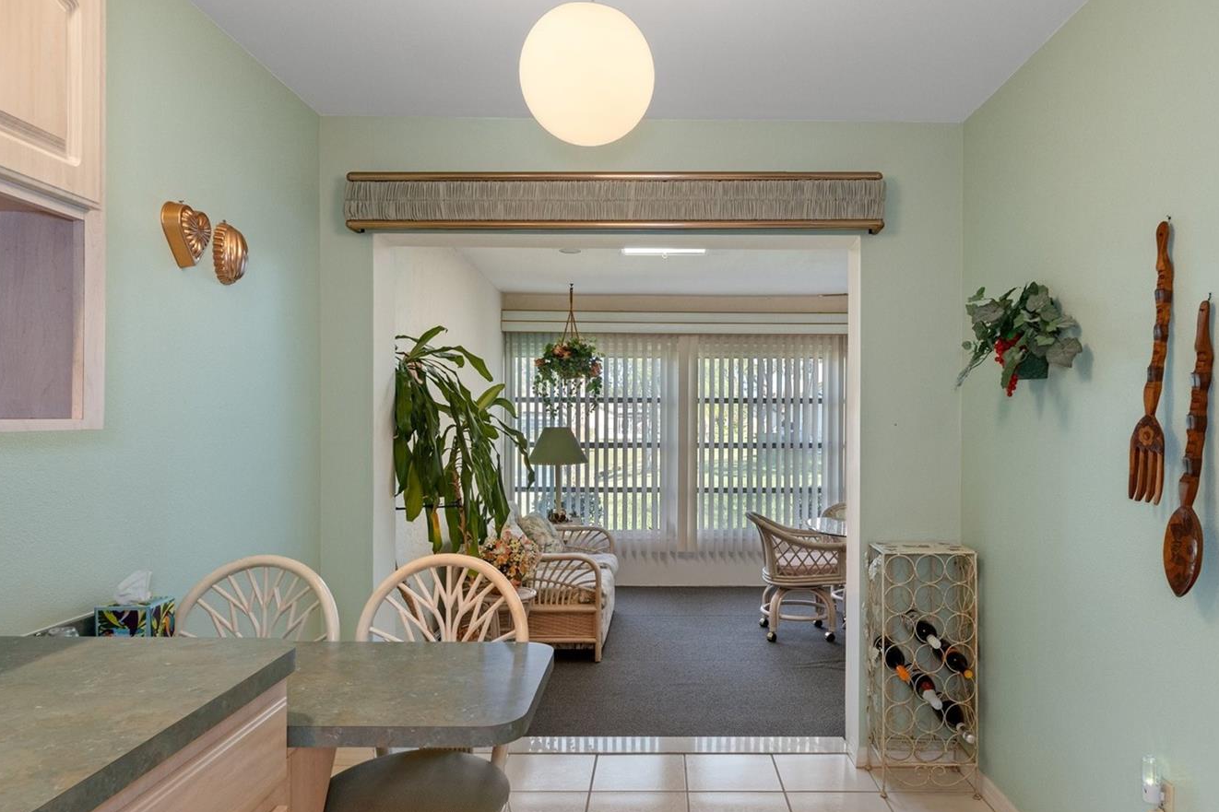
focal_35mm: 24
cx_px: 669
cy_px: 430
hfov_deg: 74.5
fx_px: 799
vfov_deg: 53.9
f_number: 8
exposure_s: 1/1.25
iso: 640
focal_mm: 13
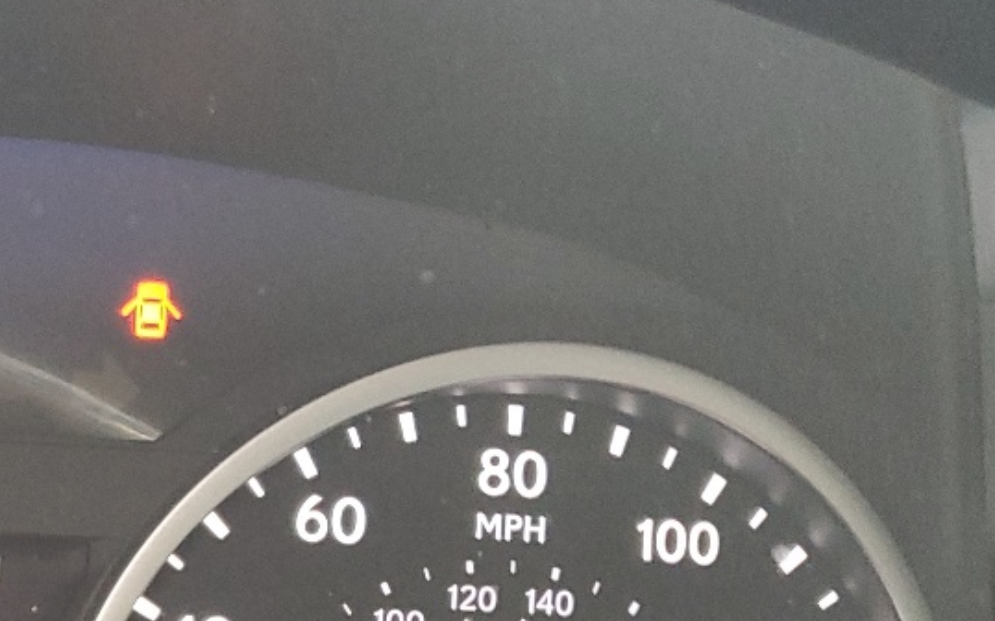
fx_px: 2223
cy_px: 763
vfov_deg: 15.3
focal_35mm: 82
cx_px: -213
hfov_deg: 23.0
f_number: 1.5
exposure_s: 1/60.2
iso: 165
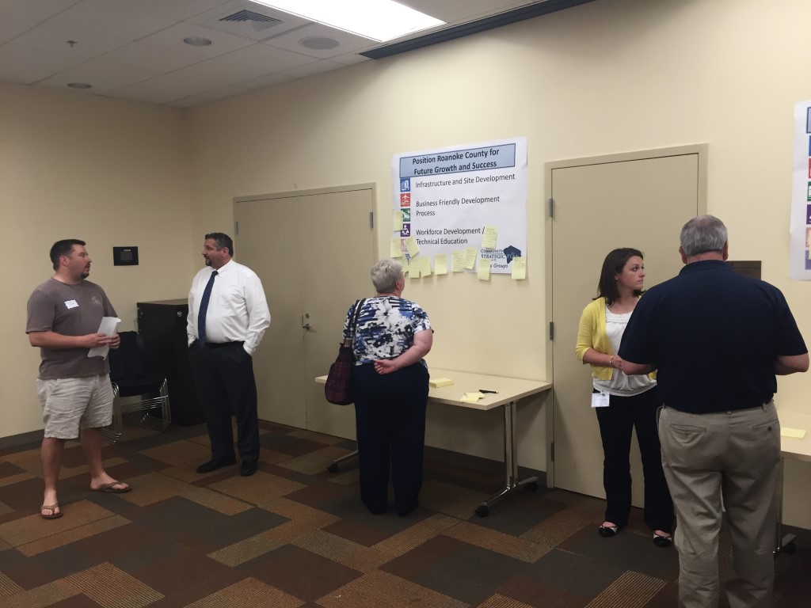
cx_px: 406
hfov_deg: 61.7
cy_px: 304
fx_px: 679
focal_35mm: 29
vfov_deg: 48.2
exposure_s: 1/30
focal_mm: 4.15
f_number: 2.2
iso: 64
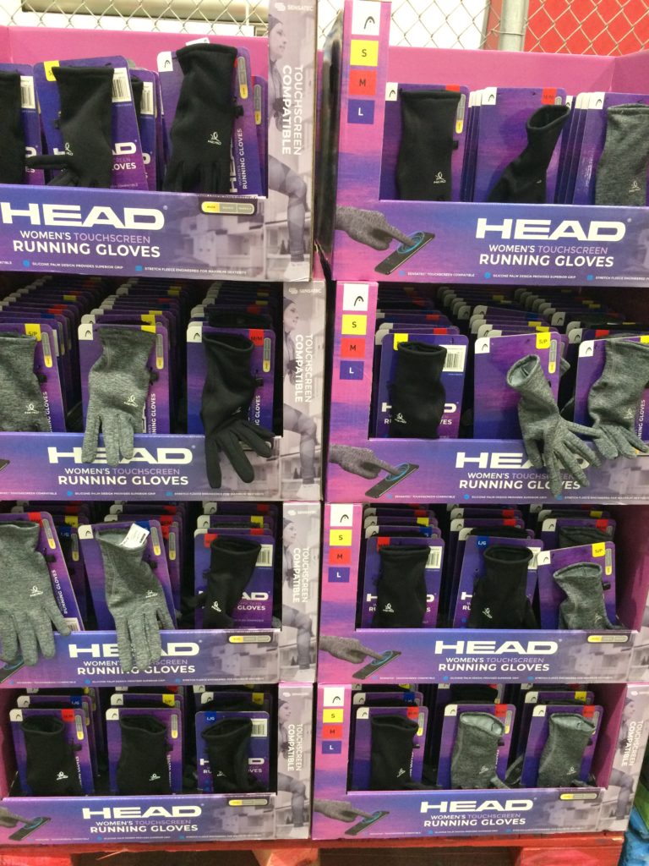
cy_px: 433
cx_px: 324
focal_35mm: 29
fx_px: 725
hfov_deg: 48.2
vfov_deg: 61.7
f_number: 2.2
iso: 200
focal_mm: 4.15
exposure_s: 1/30
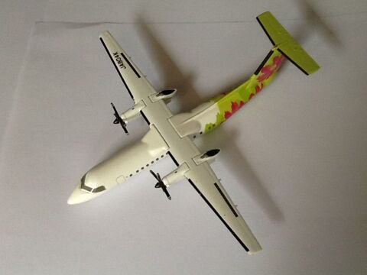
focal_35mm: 44
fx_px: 466
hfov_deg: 42.9
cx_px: 184
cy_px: 138
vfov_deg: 32.9
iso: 50
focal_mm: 2.03
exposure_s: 1/30
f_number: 2.4
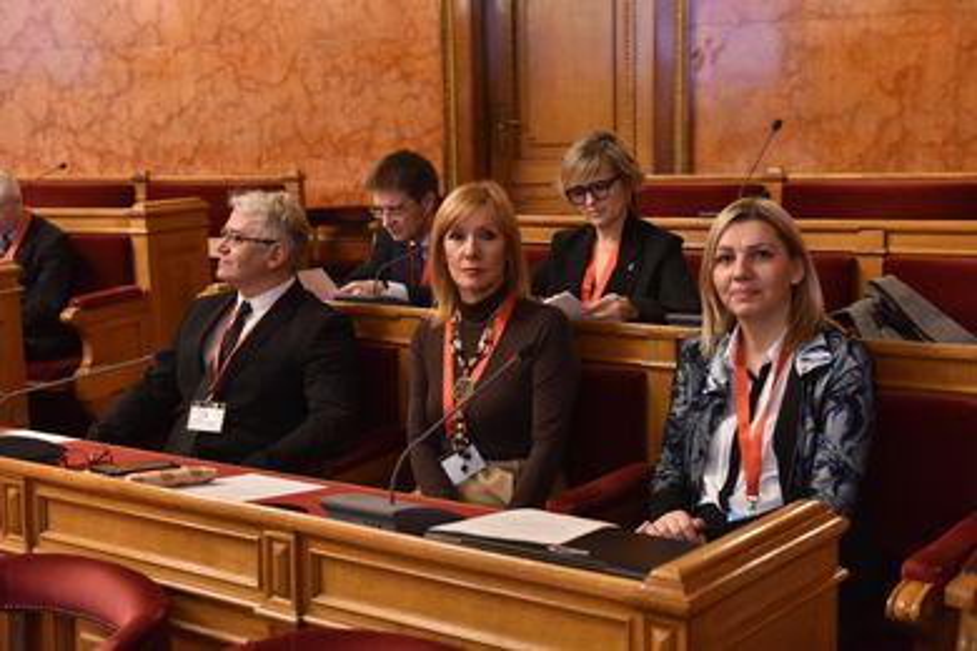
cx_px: 488
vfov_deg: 27.0
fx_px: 1357
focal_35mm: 50
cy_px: 326
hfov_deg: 39.6
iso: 3200
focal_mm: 50
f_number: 3.5
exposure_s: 1/50
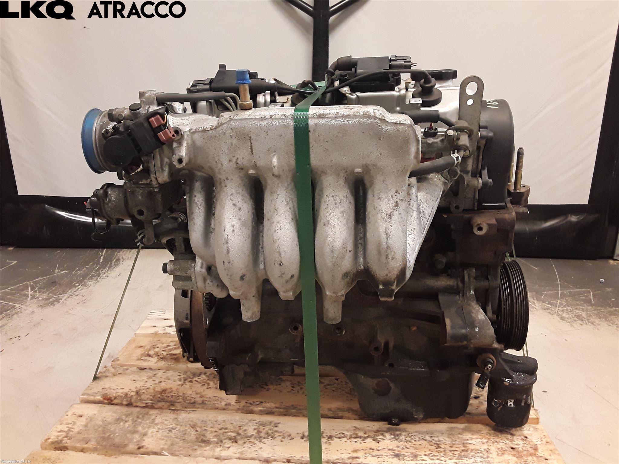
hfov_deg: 63.4
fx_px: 501
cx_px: 310
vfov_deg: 49.7
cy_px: 232
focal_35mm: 28
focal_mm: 2.91
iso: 160
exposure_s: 1/50
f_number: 1.9
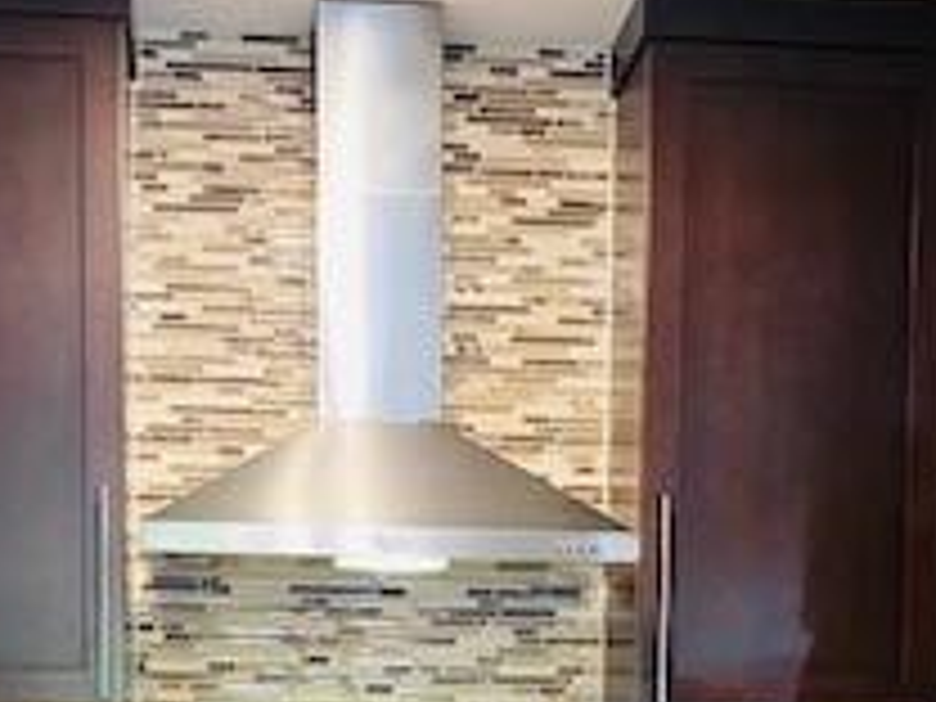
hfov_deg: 24.4
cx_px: 454
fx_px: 2163
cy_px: 900
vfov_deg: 17.4
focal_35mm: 80
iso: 320
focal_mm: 4.25
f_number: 1.8
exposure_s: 1/60
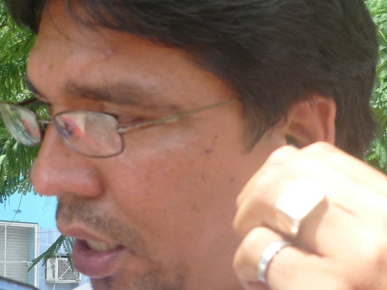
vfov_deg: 21.3
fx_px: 771
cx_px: 214
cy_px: 124
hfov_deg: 28.2
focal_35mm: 69
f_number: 2.9
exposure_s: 1/250
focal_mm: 6
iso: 100
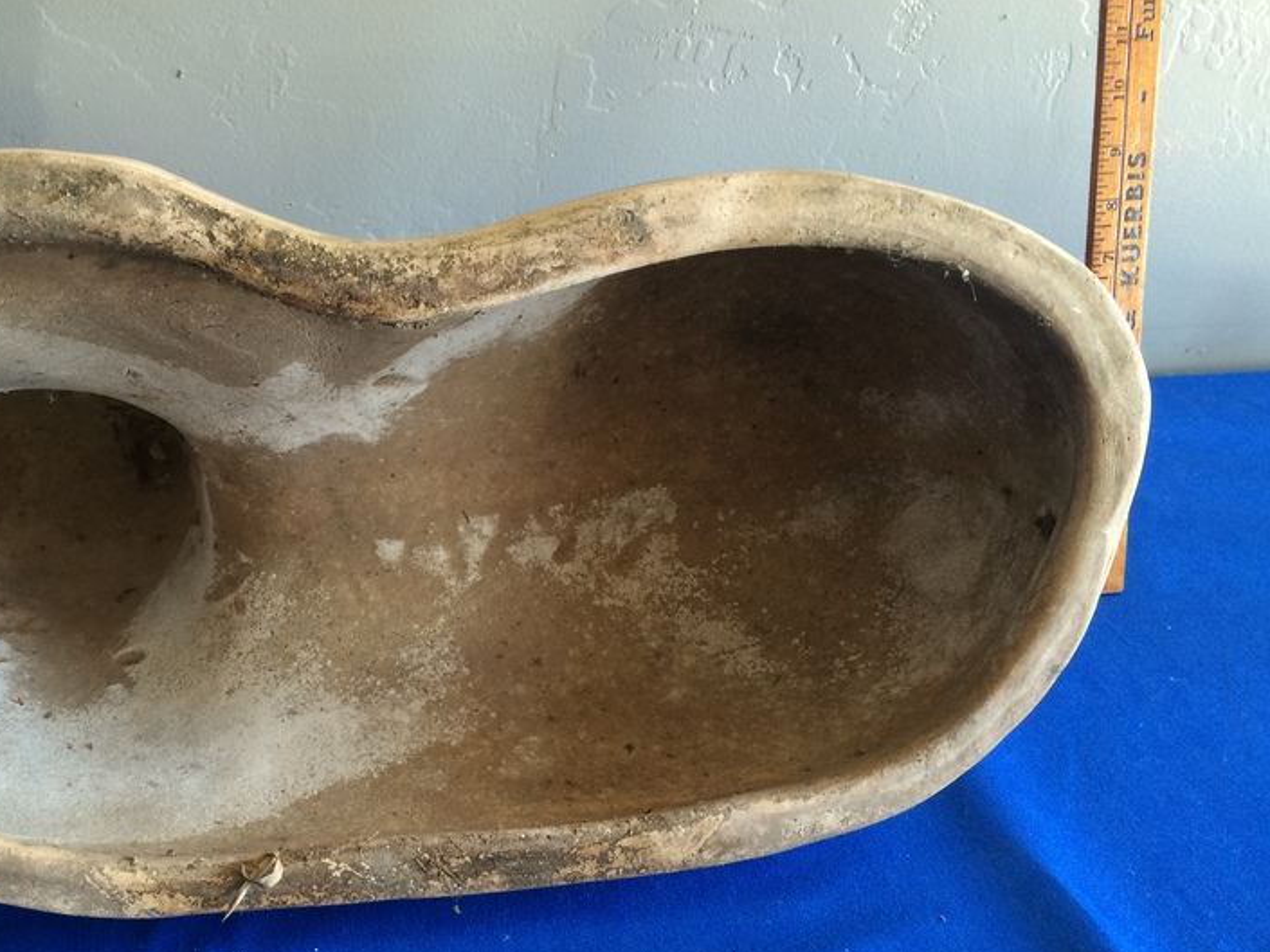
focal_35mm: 37
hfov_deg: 49.6
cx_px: 468
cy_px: 591
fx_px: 1358
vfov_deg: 38.4
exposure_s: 1/30
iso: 100
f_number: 2.2
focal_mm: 4.15
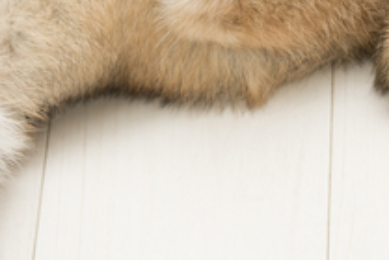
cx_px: 476
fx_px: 3311
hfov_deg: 6.7
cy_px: -57
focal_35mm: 306
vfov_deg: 4.5
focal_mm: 100
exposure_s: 1/160
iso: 500
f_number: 4
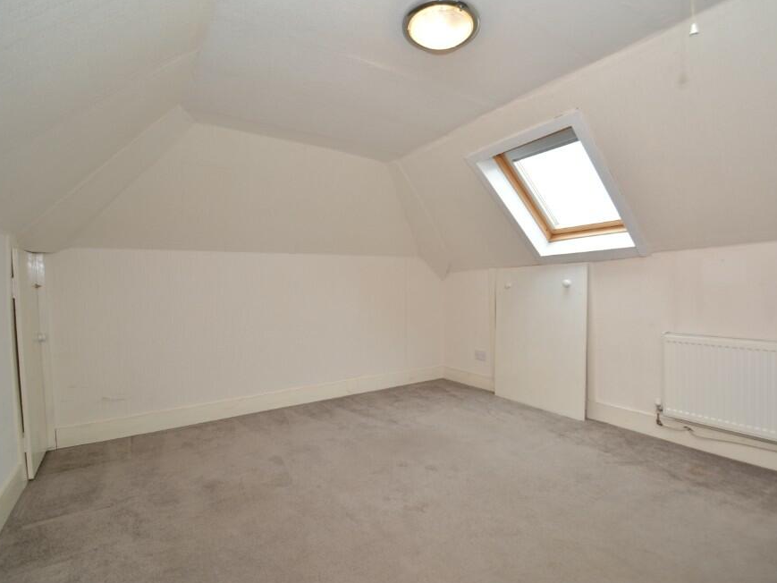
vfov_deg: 74.7
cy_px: 286
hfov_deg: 90.7
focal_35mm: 17
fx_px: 382
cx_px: 432
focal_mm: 10
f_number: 5
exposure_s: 1/15
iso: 100
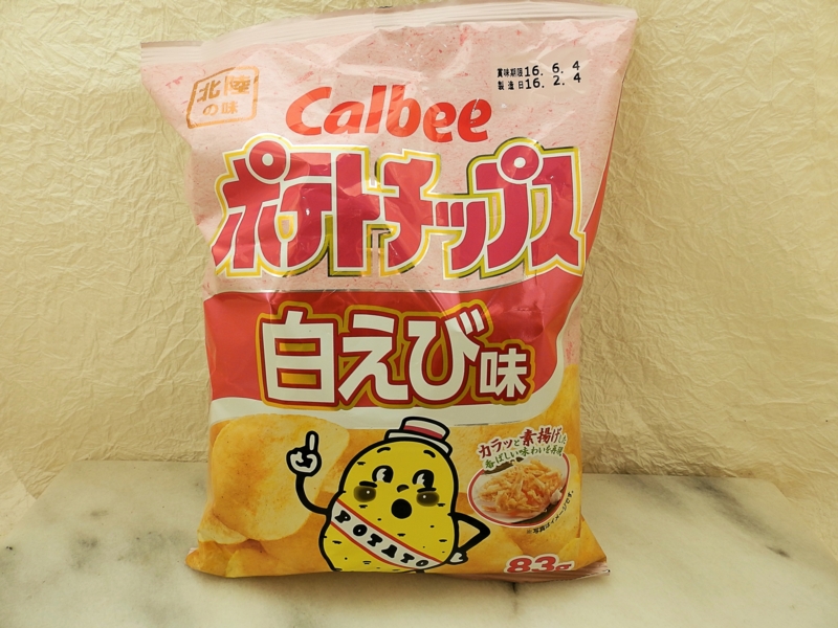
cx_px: 419
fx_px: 533
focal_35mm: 22
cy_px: 314
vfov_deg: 61.1
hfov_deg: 76.4
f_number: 4
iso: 80
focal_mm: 4
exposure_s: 1/125
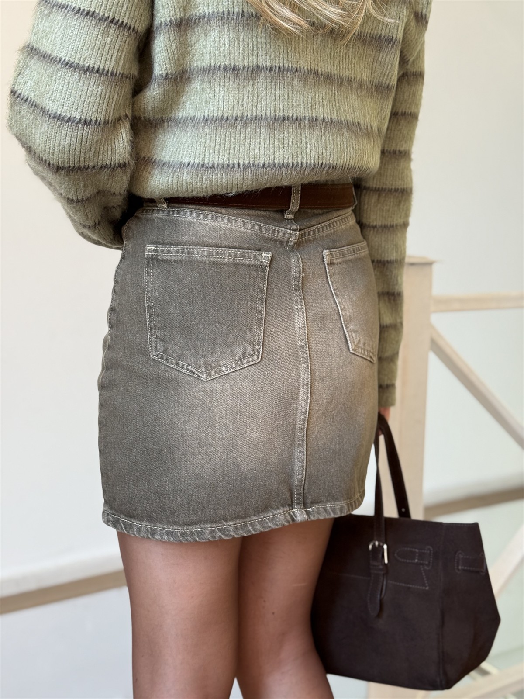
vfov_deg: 39.7
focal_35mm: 48
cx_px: 262
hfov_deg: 30.3
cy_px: 350
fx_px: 969
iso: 100
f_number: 1.78
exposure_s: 1/103
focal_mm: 6.76
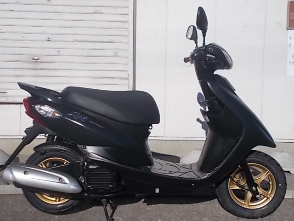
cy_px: 110
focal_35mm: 44
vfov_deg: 32.9
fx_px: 374
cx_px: 147
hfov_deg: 42.9
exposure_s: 1/160
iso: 80
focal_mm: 7.9
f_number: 10.6
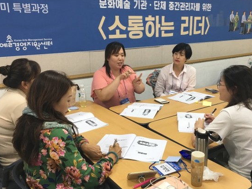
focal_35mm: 34
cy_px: 97
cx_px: 138
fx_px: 248
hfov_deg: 53.9
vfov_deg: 41.8
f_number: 2.2
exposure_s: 1/30
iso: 32
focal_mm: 4.15
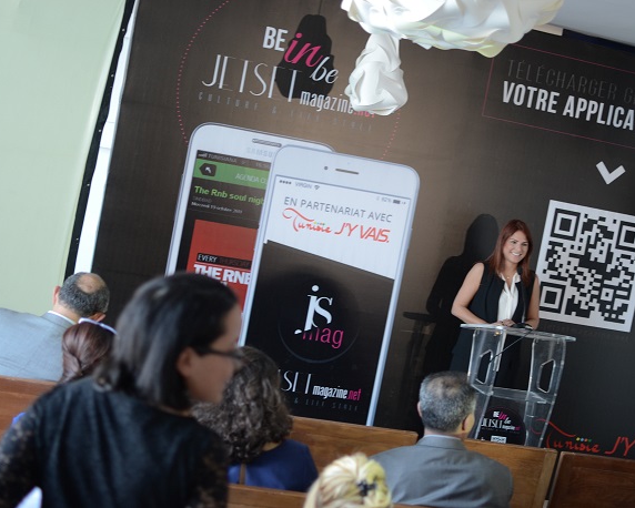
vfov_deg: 25.6
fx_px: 1120
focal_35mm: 60
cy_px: 253
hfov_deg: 31.7
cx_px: 305
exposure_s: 1/50
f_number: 2.2
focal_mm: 35
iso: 200
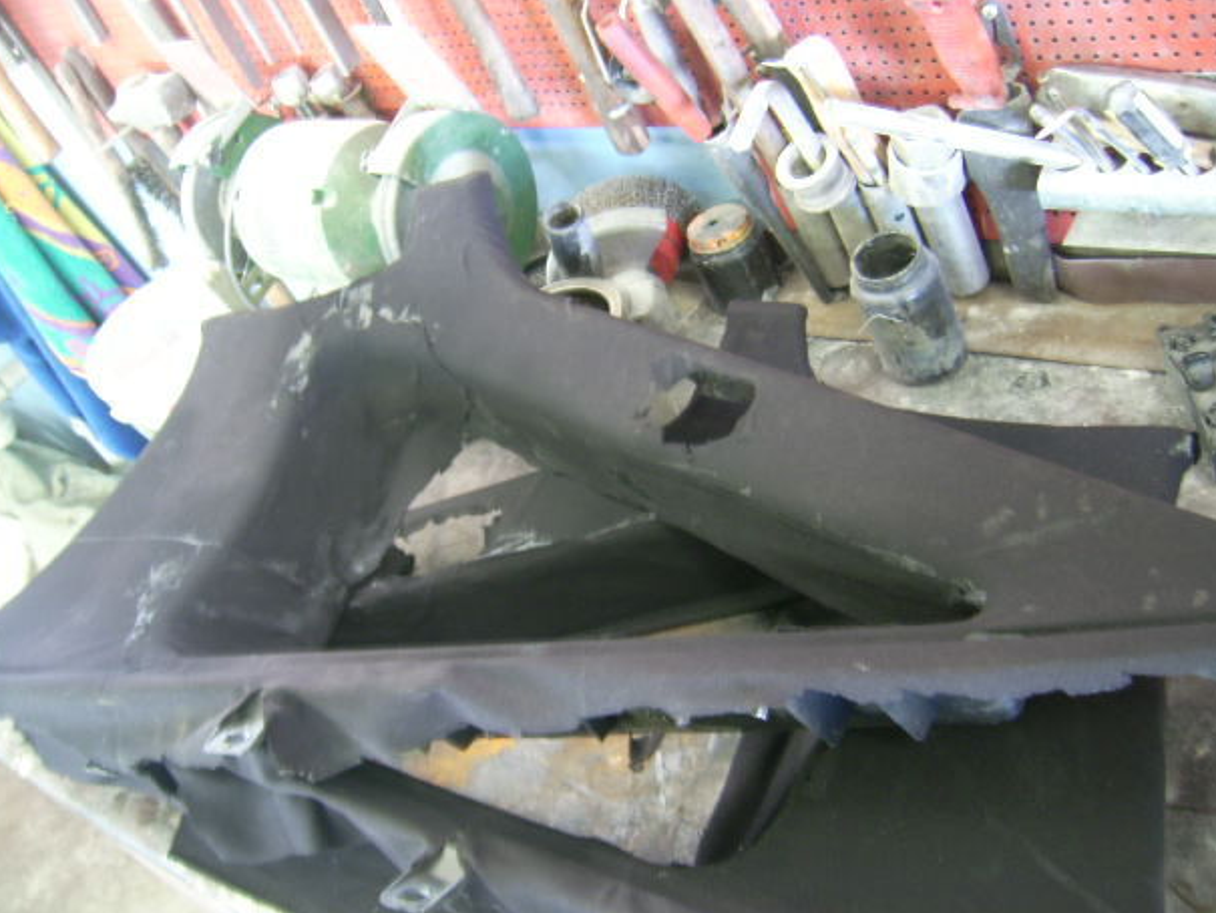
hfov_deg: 50.1
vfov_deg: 38.7
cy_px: 465
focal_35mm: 37
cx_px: 585
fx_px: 1300
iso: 50
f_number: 2.8
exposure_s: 1/3
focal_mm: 5.95
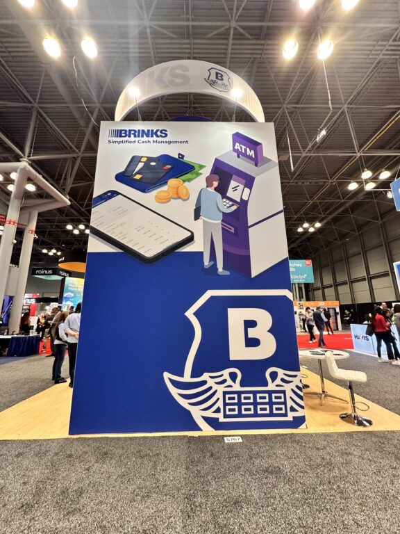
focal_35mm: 14
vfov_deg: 102.1
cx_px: 200
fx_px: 216
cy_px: 267
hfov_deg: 85.7
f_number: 2.2
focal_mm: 2.22
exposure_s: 1/120
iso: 320
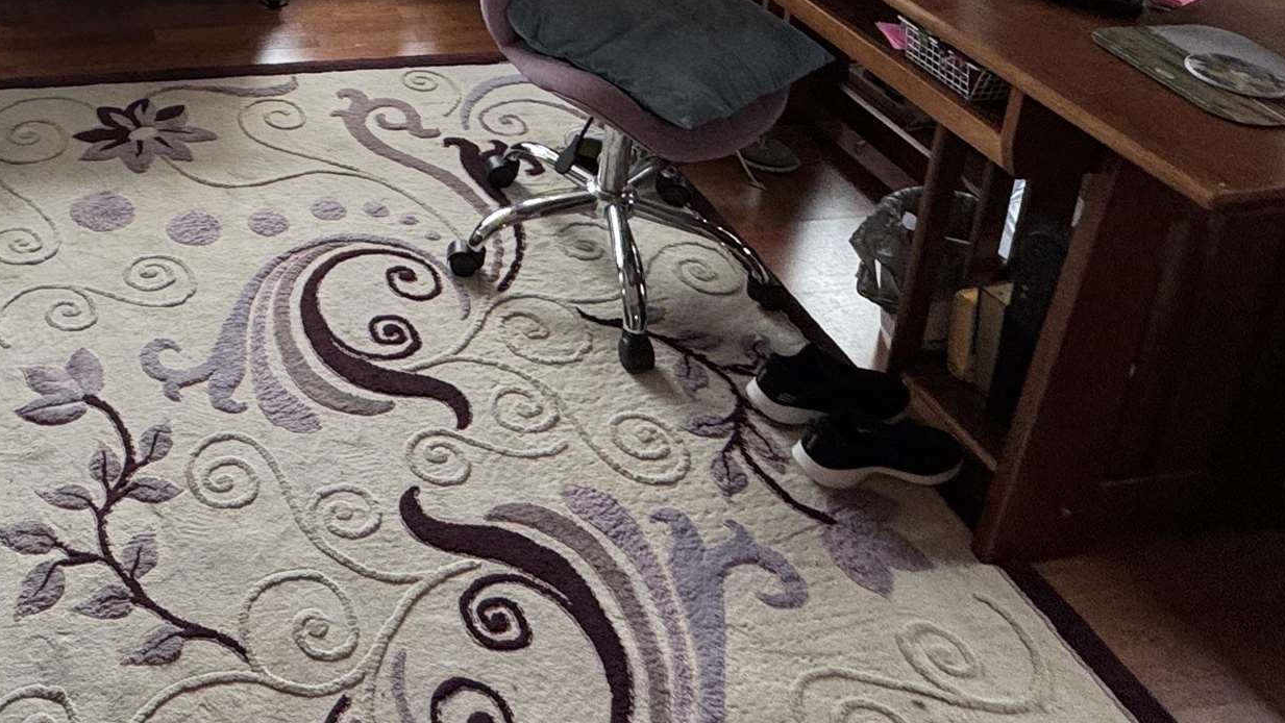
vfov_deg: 26.0
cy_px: -252
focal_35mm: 38
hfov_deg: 47.3
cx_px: 123
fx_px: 1295
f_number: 2.2
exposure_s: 1/120
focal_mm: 2.22
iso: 160
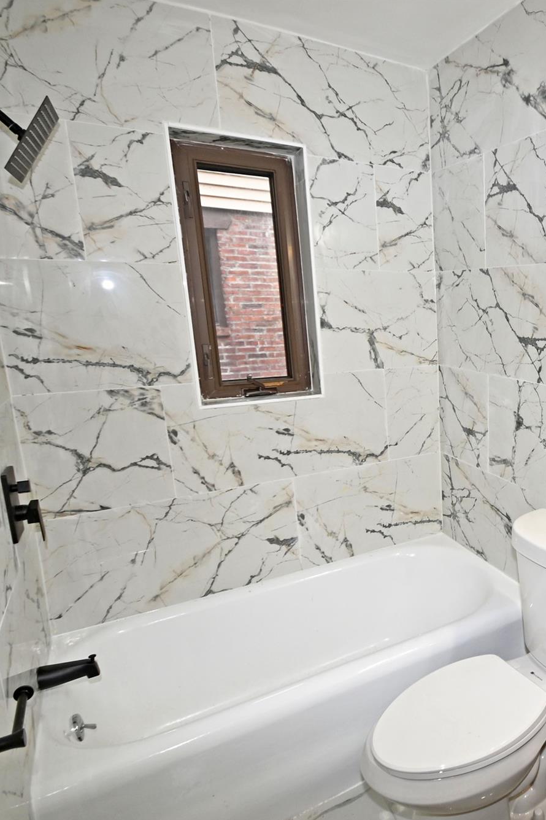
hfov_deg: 47.7
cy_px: 418
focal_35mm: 23
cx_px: 520
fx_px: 523
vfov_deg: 76.1
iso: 200
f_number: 4.5
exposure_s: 1/80
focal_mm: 10
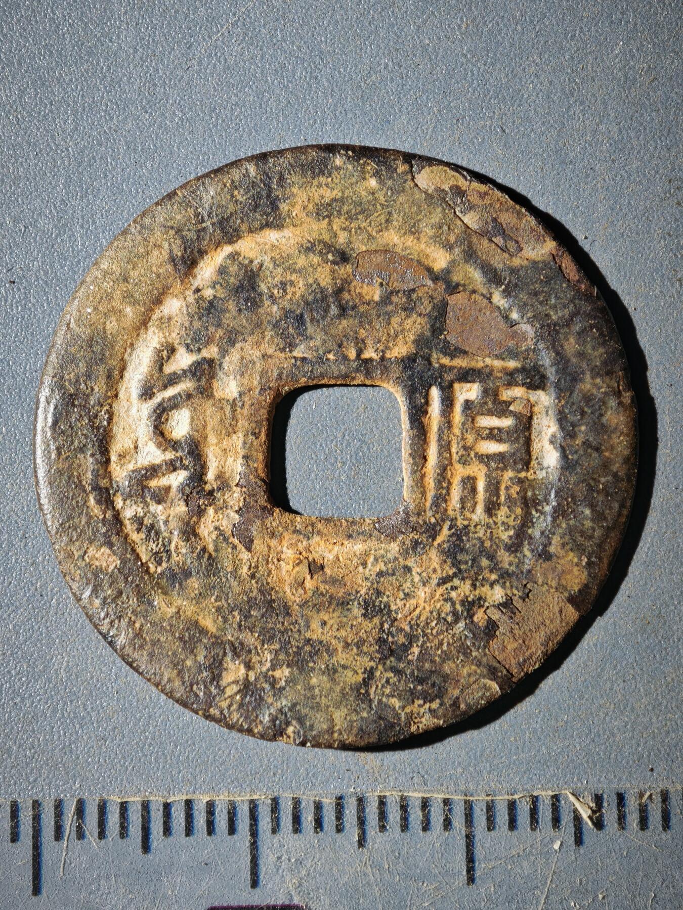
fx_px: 2341
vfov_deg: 22.0
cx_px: 342
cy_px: 455
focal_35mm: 89
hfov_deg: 16.6
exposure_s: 1/100
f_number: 2
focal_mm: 9
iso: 160
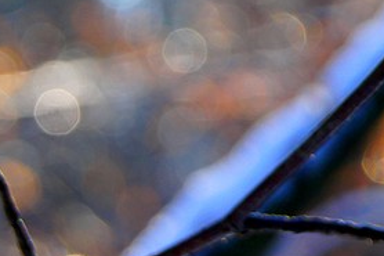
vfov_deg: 5.1
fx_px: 2842
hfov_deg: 7.6
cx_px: 511
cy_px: 2
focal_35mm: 267
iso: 200
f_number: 8
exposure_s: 1/60
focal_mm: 55
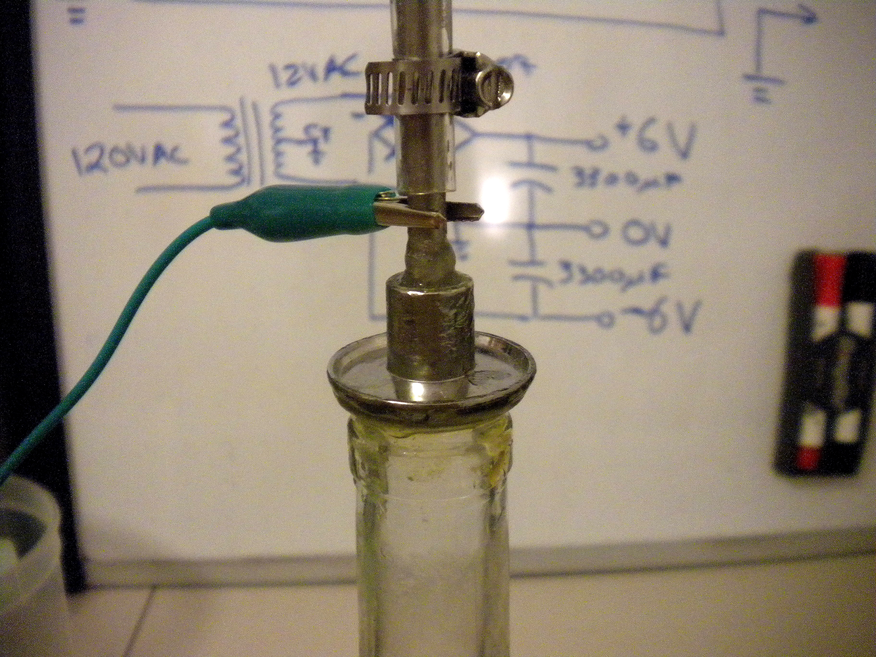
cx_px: 438
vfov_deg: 40.7
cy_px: 328
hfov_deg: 52.6
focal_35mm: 35
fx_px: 886
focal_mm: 6.3
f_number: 3.1
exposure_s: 1/64.4
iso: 800
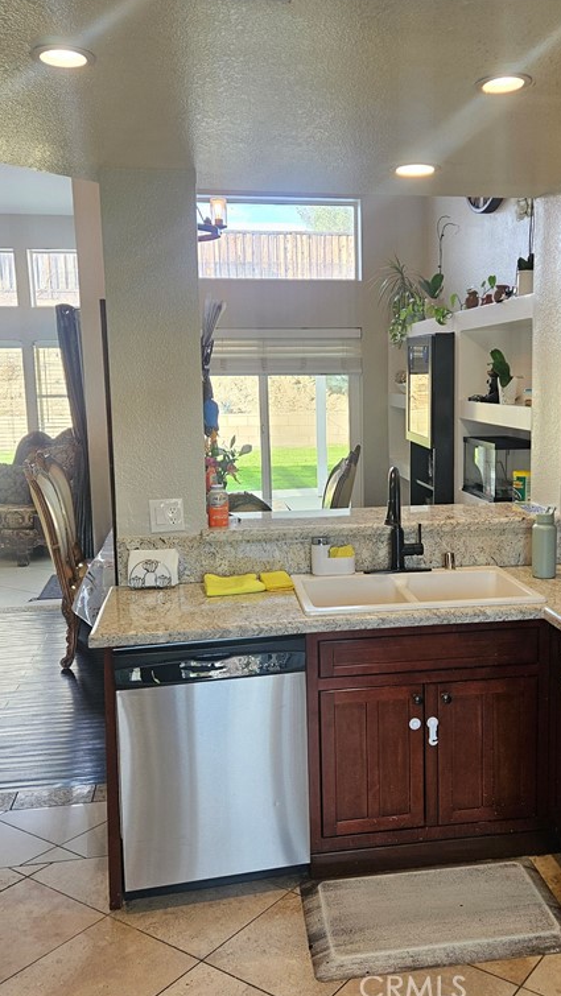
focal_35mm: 34
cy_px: 500
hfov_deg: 34.5
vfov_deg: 58.0
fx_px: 899
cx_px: 358
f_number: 1.8
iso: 80
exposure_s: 1/120
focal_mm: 5.4
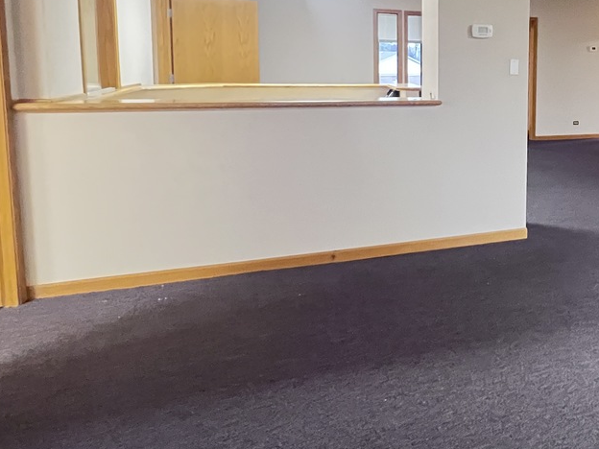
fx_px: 519
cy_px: 120
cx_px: 542
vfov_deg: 45.4
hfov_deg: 52.5
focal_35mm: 30
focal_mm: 1.57
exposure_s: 1/40
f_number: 1.8
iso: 1000
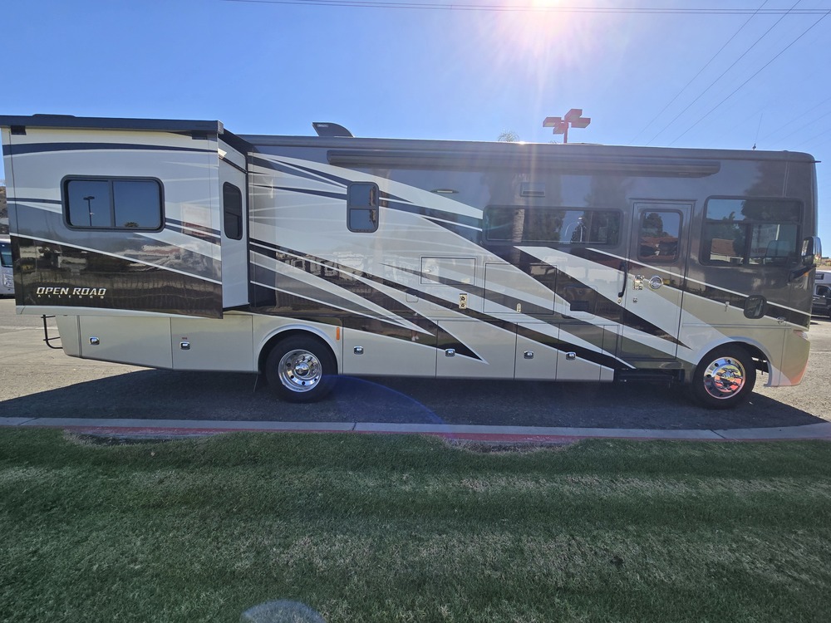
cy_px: 312
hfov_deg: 106.2
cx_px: 416
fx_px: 312
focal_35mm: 13
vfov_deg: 89.9
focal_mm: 2.2
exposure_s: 1/1425
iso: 50
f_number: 2.2
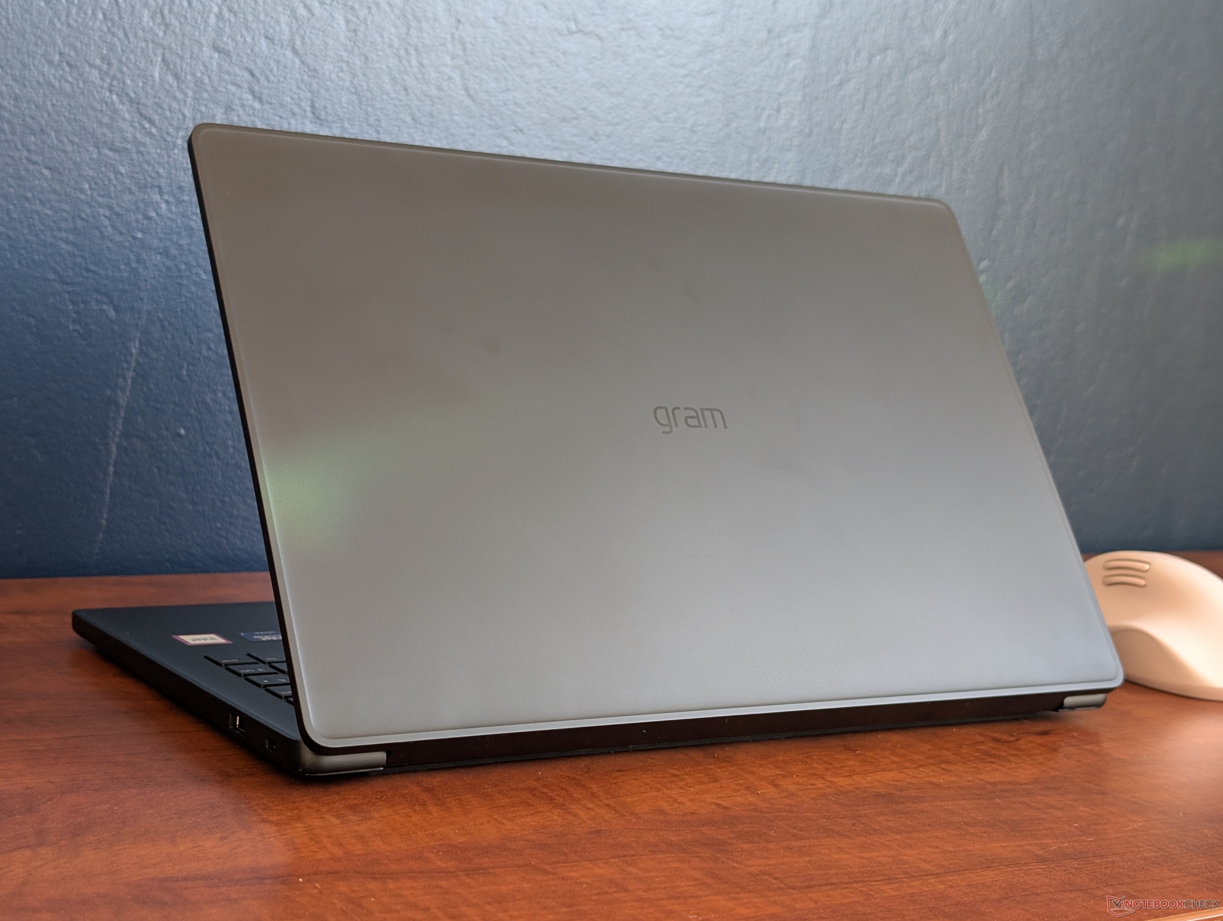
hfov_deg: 38.9
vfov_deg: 29.7
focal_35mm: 49
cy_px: 460
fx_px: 1734
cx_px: 612
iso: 61
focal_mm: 6.9
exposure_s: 1/23.8
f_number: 1.68
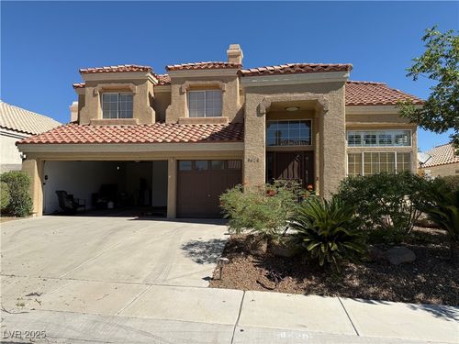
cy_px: 172
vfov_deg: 56.8
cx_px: 230
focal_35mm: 24
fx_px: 318
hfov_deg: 71.6
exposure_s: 1/5319
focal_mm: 6.76
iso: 80
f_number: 1.78
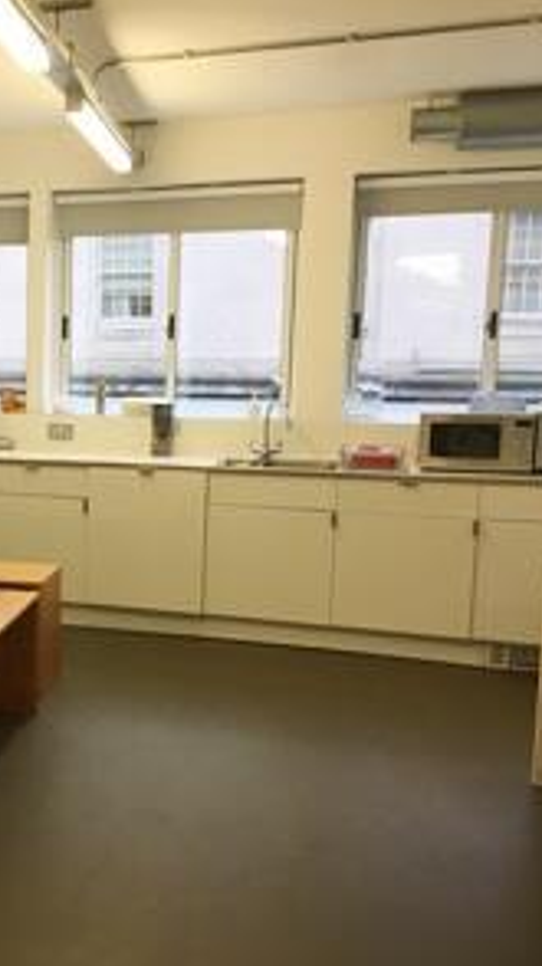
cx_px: -53
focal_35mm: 43
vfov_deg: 47.4
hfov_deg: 25.6
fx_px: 1101
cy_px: 486
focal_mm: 4.15
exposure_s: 1/33
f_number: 2.2
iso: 32
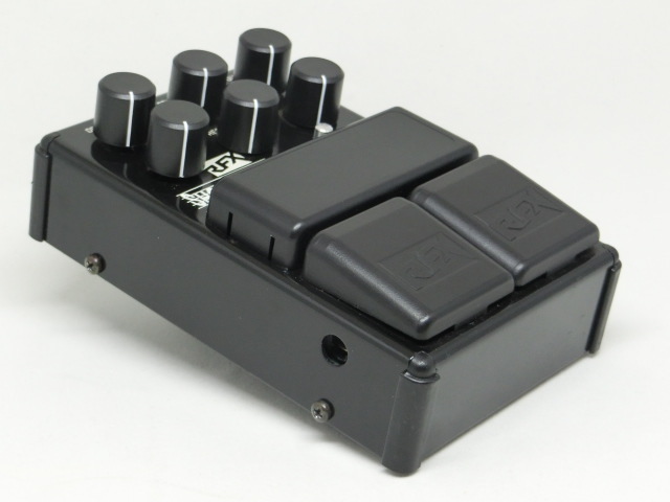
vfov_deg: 15.9
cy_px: 251
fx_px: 1800
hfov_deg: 21.1
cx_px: 335
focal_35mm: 93
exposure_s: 1/100
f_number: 5.6
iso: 400
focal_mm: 16.5
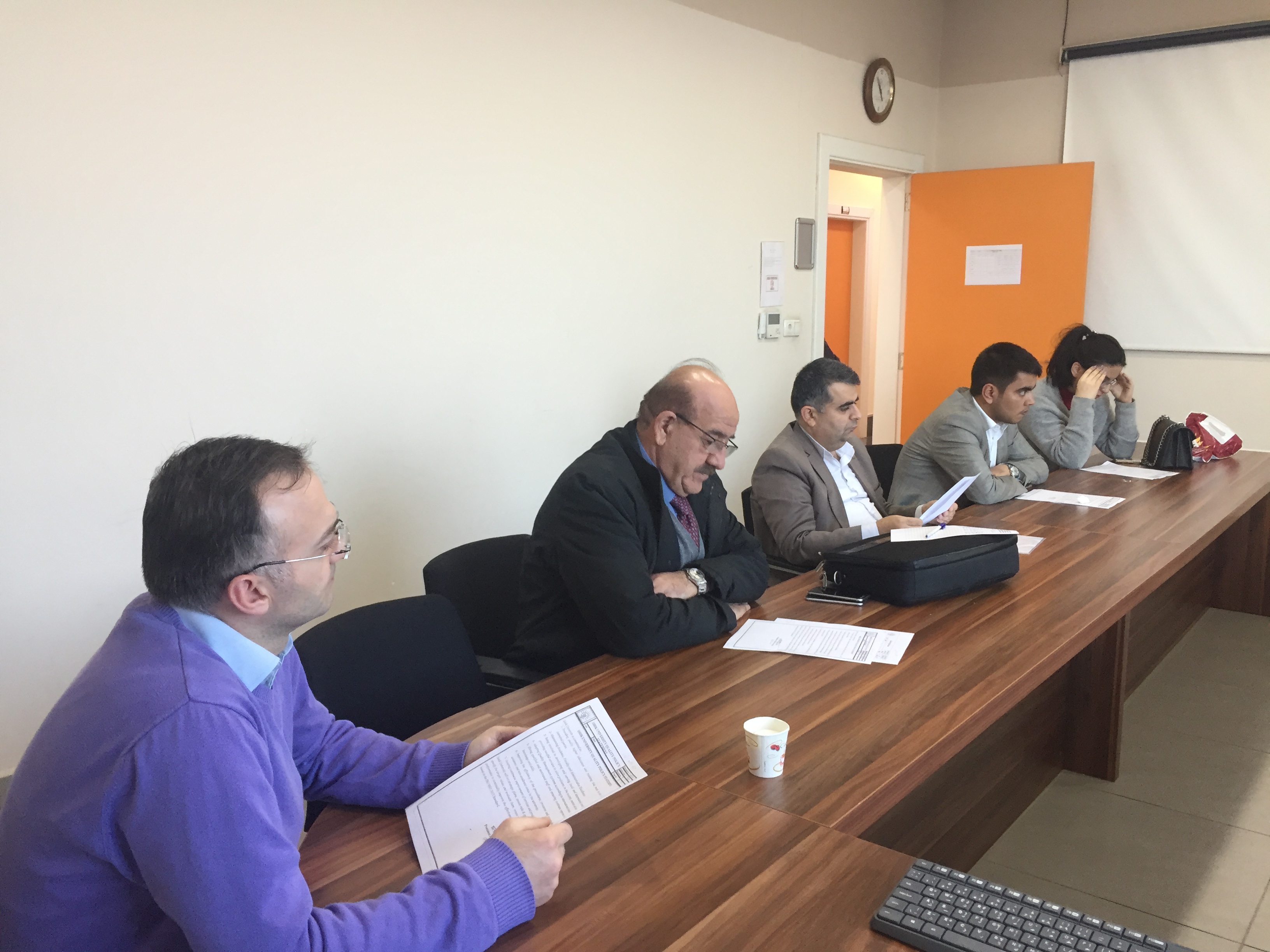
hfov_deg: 61.7
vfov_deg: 48.2
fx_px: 1064
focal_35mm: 29
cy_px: 476
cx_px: 635
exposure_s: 1/33
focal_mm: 4.15
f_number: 2.2
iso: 125
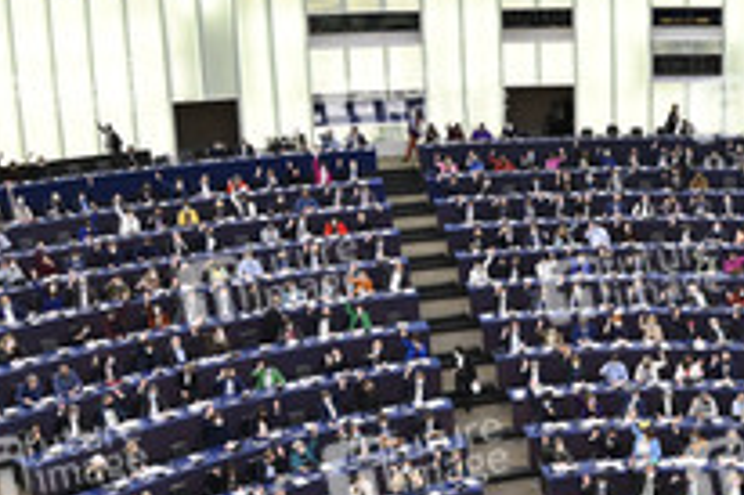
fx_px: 1177
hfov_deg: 33.1
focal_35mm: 57
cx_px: 681
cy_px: 372
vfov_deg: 23.5
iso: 1250
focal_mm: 26
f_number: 4
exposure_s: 1/320
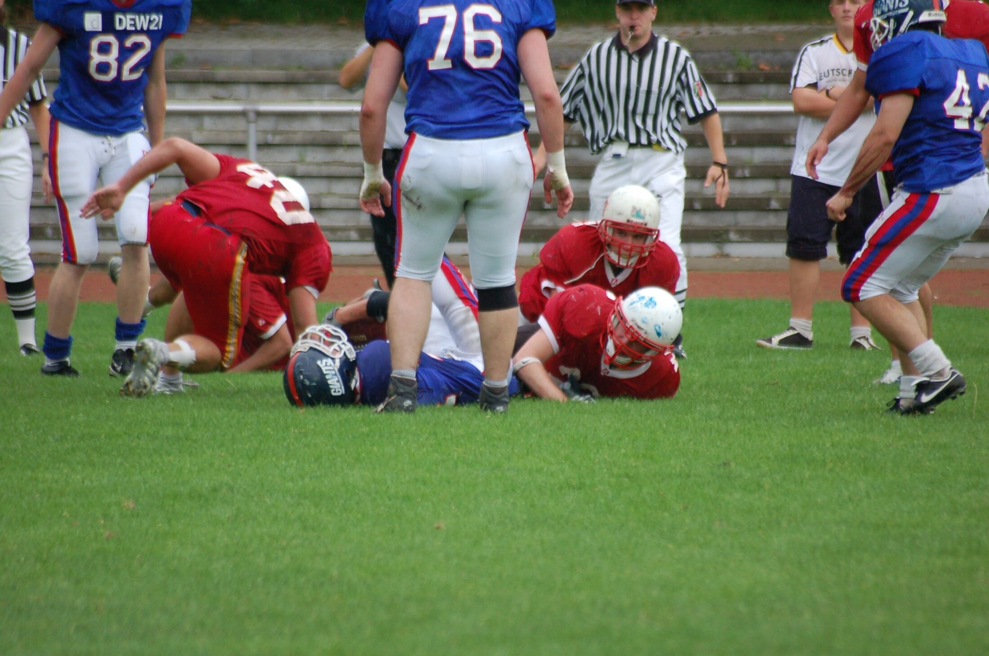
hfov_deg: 4.6
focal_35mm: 450
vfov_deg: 3.0
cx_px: 494
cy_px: 328
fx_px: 12339
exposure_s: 1/320
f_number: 5.6
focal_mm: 300
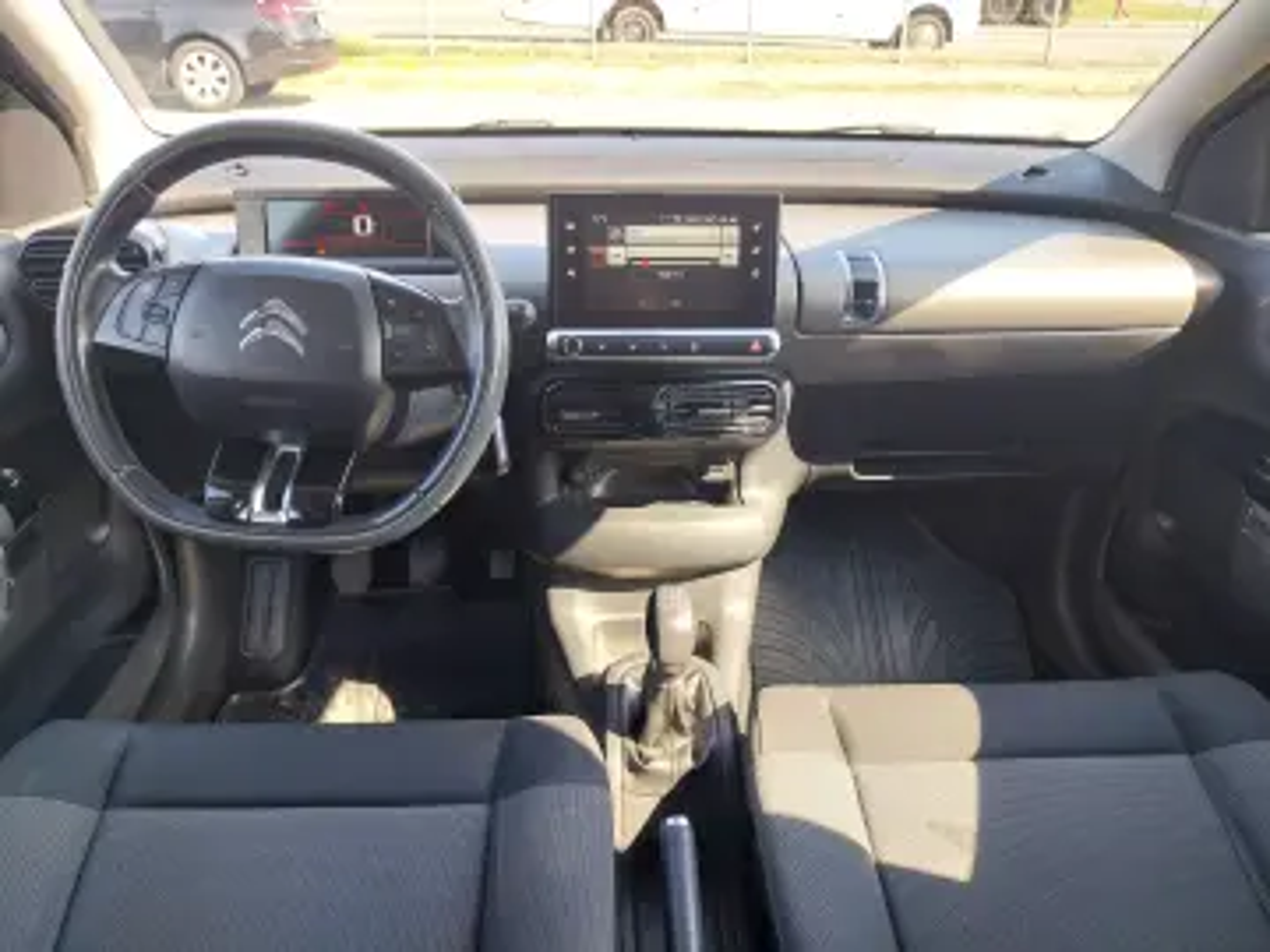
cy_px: 476
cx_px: 635
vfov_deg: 53.1
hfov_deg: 67.3
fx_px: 954
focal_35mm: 26
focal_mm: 4
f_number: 1.8
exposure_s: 1/50
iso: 50
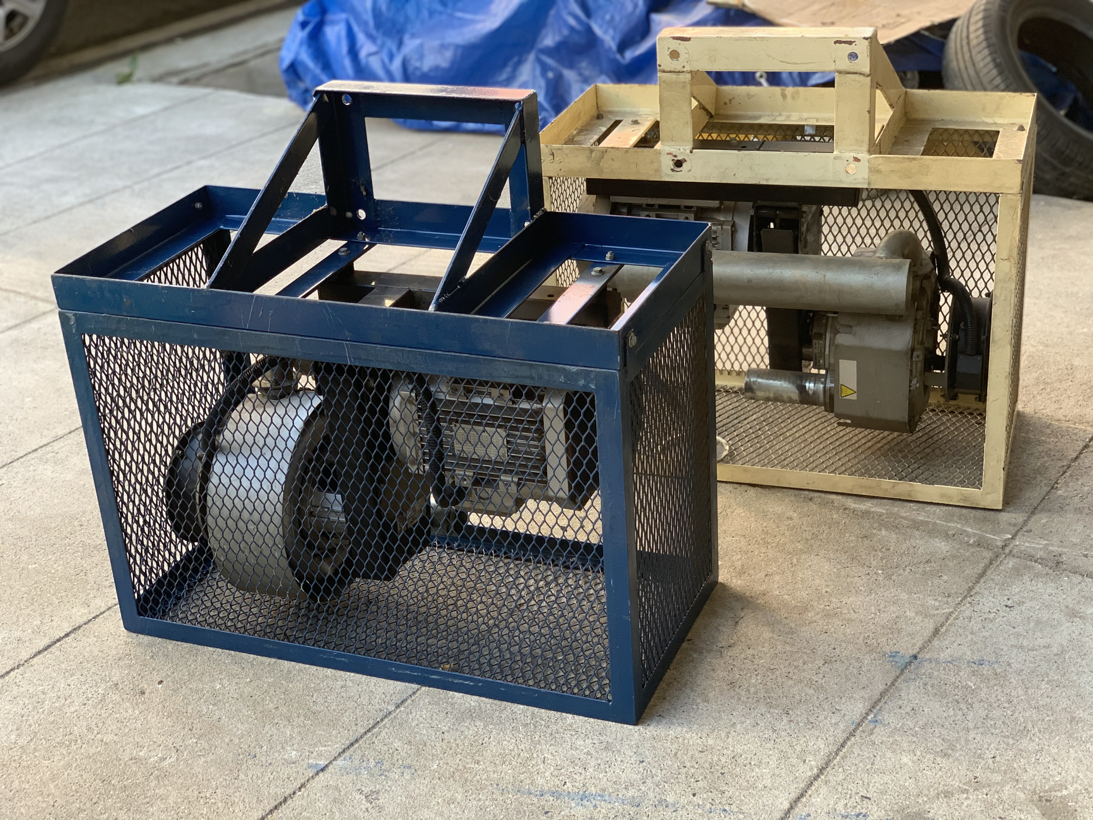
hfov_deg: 36.8
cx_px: 546
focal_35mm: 52
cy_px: 410
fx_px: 1642
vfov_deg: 28.0
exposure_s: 1/122
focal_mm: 6
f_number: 2.4
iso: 100
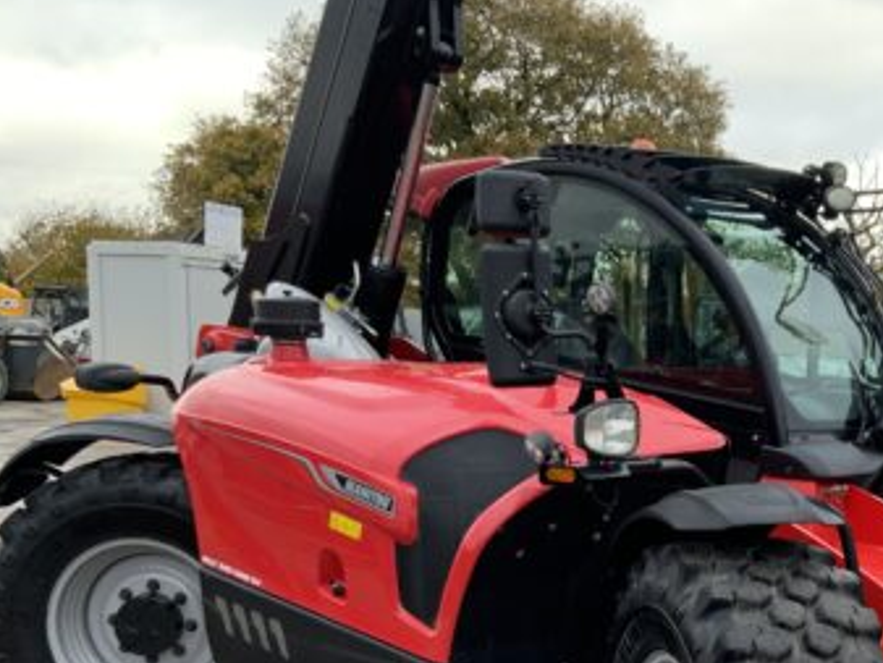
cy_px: 608
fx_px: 1403
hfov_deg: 33.9
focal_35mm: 55
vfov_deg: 25.7
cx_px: 705
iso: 50
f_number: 1.8
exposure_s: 1/122
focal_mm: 3
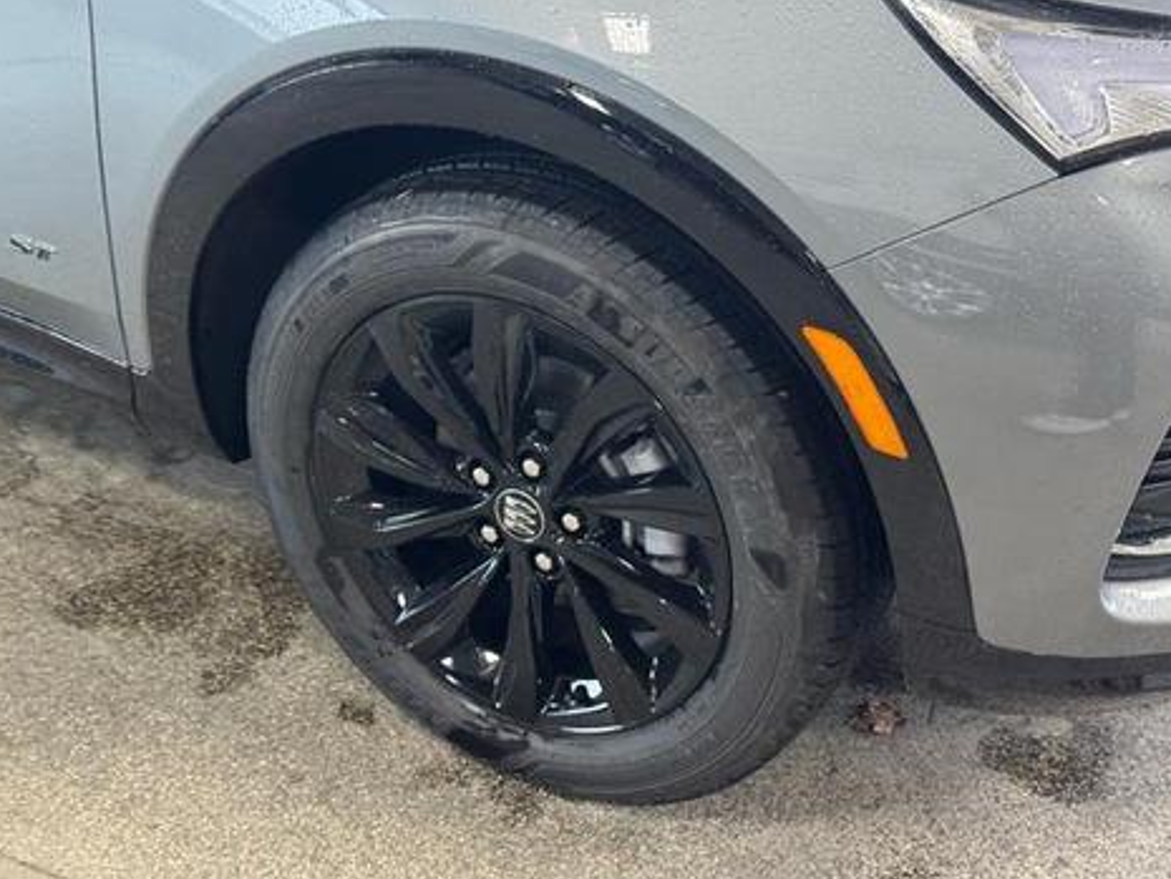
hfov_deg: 36.8
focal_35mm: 52
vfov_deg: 28.0
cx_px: 584
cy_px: 428
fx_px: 1760
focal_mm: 6.76
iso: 200
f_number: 1.78
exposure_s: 1/40
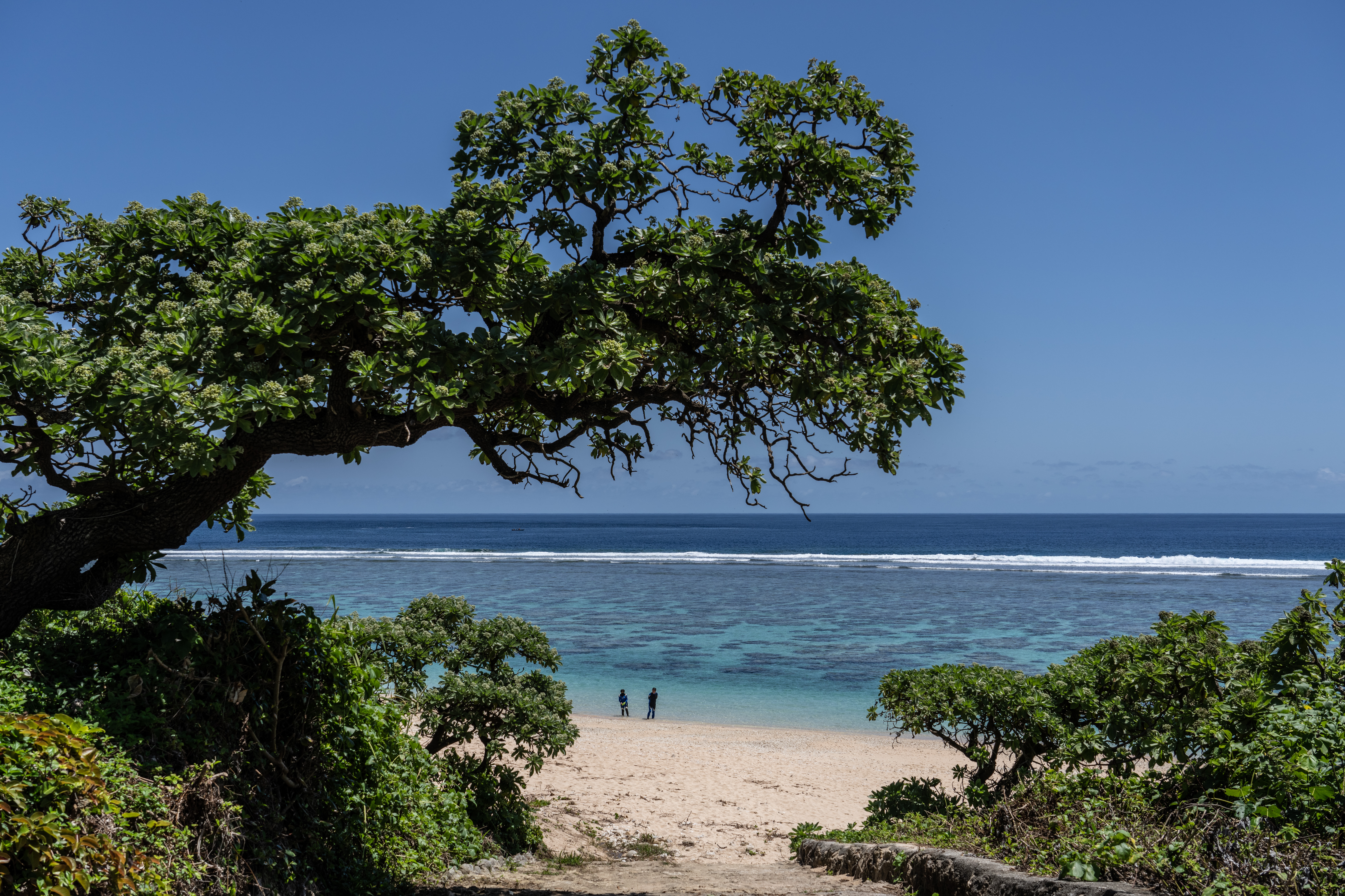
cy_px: 448
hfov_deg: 49.6
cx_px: 672
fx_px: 1457
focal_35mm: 39
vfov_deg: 34.2
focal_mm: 39
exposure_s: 1/1000
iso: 200
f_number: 8
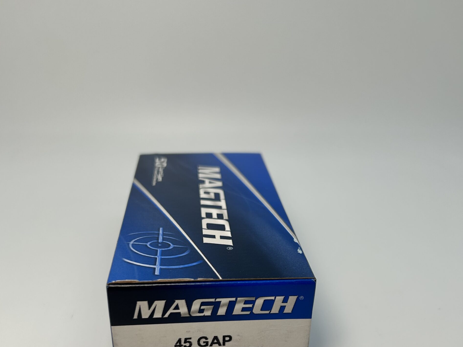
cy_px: 252
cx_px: 231
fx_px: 468
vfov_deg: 39.8
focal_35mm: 35
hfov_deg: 52.6
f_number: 1.5
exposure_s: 1/894
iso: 50
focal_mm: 5.7
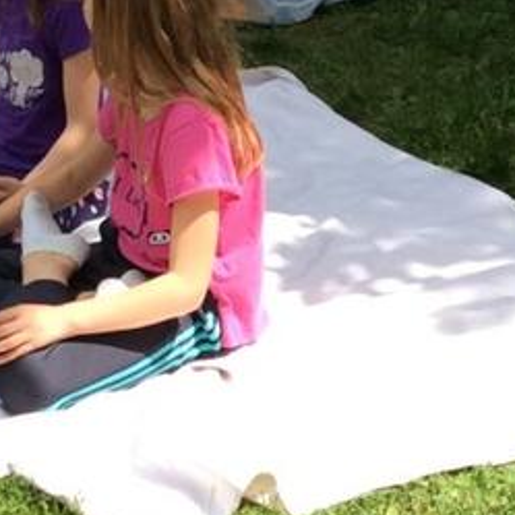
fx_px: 2558
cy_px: 135
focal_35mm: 152
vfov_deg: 11.5
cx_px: 536
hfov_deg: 11.4
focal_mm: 3.3
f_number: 2.4
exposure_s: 1/986
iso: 32
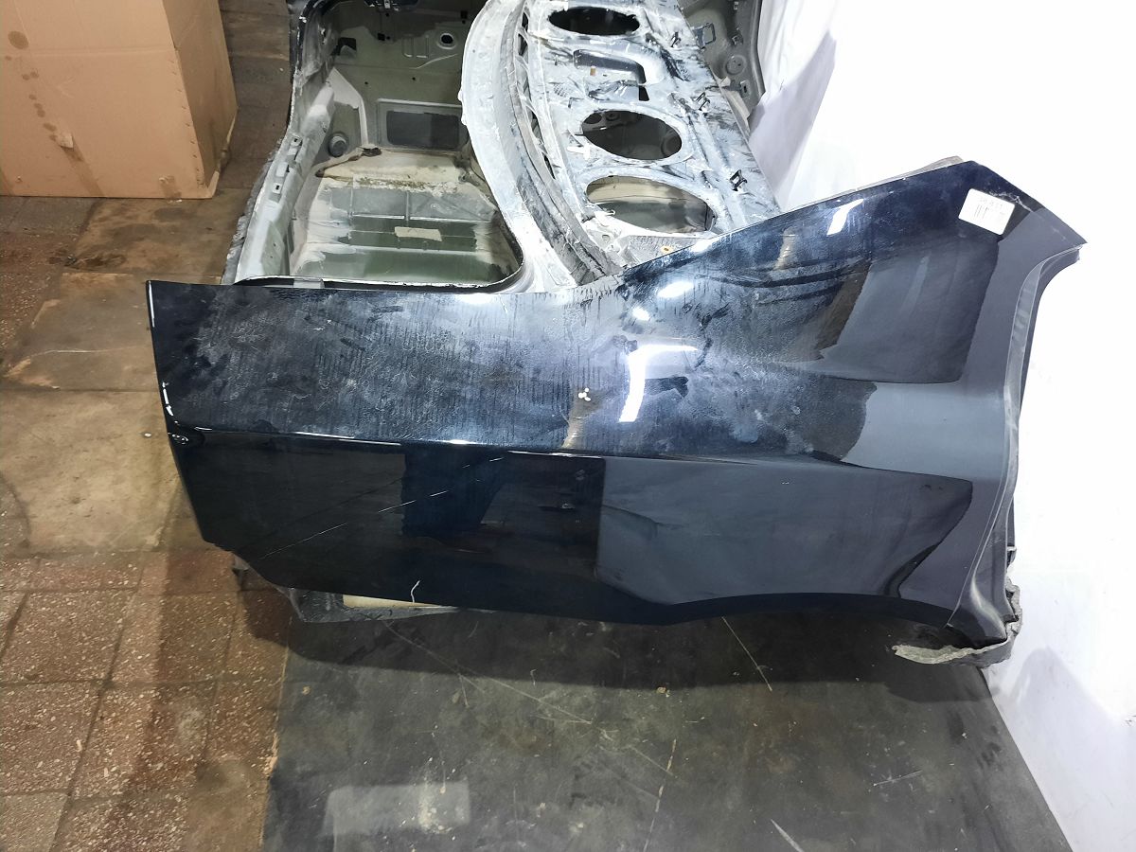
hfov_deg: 69.4
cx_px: 568
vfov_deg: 54.9
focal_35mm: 25
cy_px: 426
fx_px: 820
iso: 320
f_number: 2
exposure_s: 1/33
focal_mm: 4.6
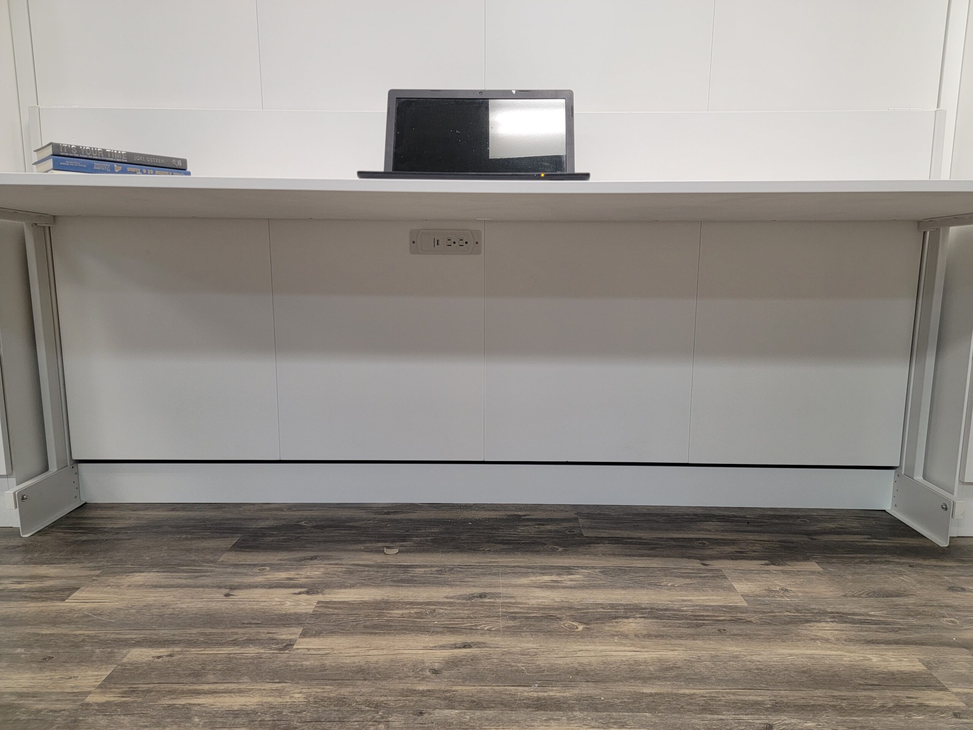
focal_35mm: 24
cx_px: 486
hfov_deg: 71.6
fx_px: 675
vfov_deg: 56.8
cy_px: 365
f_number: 1.8
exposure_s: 1/60
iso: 200
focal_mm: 6.7
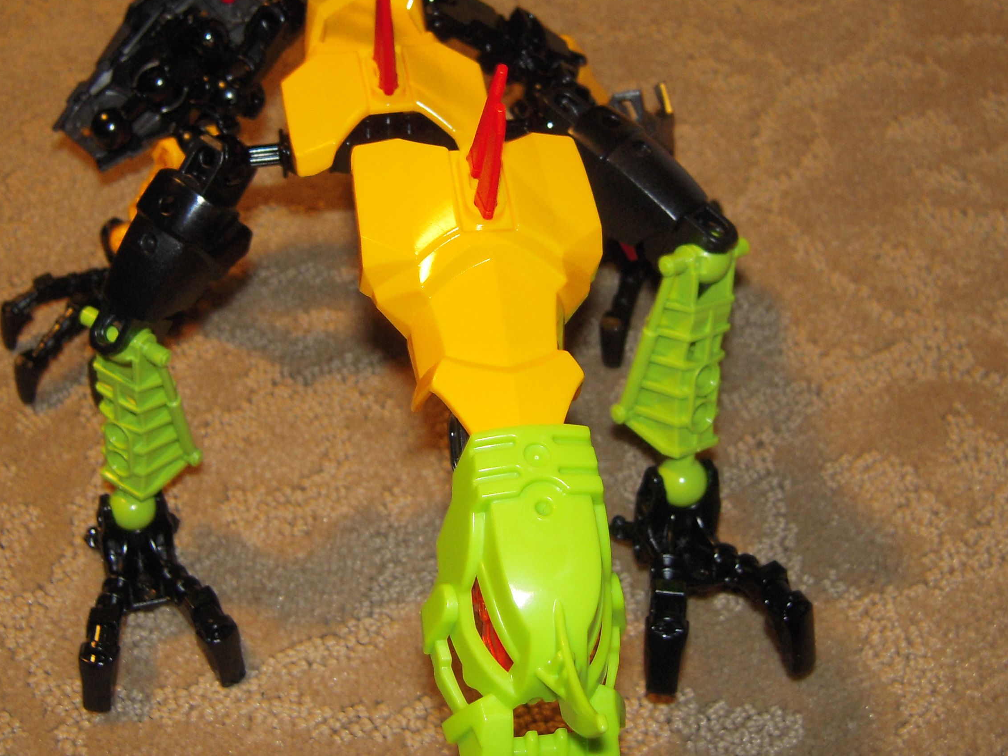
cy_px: 251
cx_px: 418
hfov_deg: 34.9
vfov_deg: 26.4
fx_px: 1601
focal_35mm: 55
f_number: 2.9
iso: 160
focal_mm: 6
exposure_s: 1/25
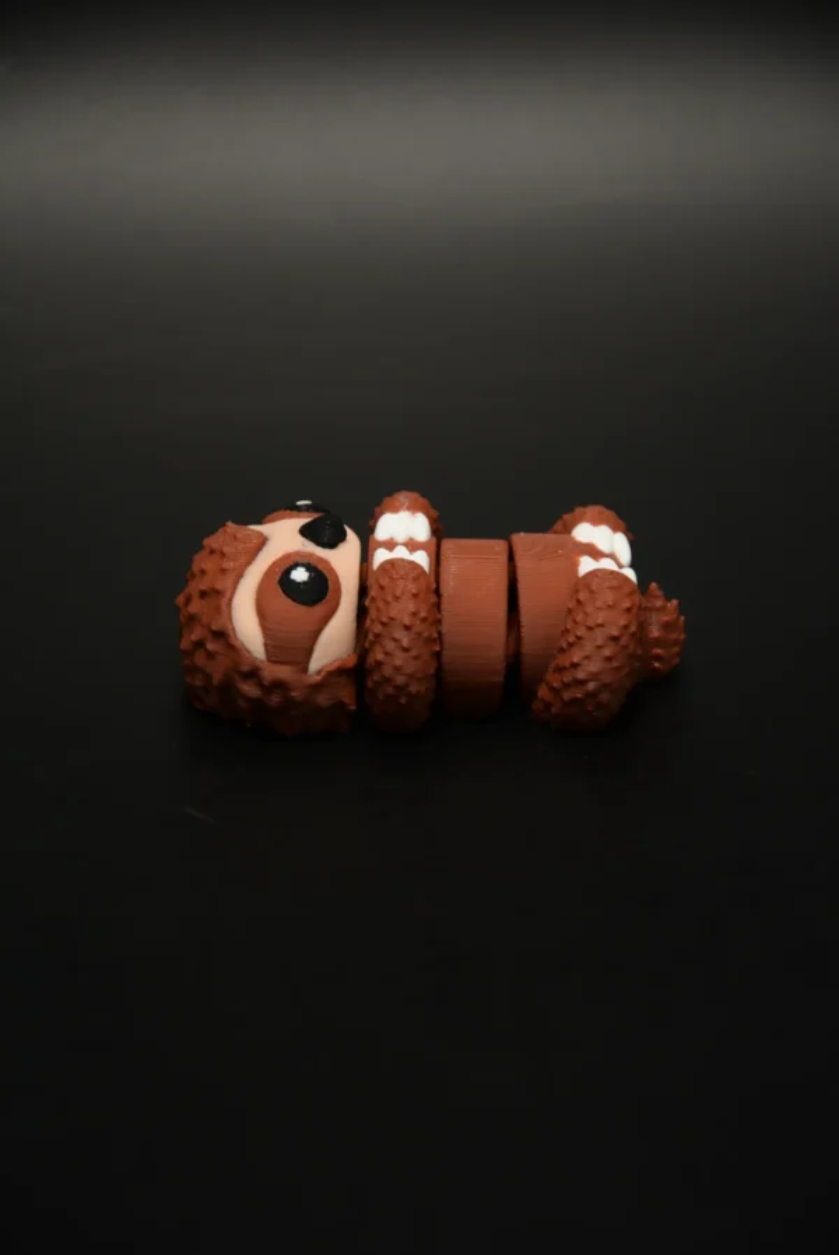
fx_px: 5497
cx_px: 420
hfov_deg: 8.7
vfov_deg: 13.0
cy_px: 628
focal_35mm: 158
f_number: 5.6
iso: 800
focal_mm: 105
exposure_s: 1/60
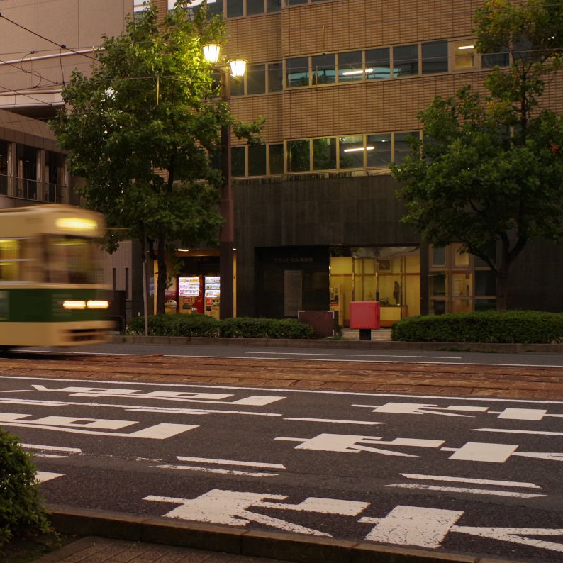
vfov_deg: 31.7
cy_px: 300
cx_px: 10
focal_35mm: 54
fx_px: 991
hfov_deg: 29.7
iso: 560
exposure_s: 1/20
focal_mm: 21
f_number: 4.5
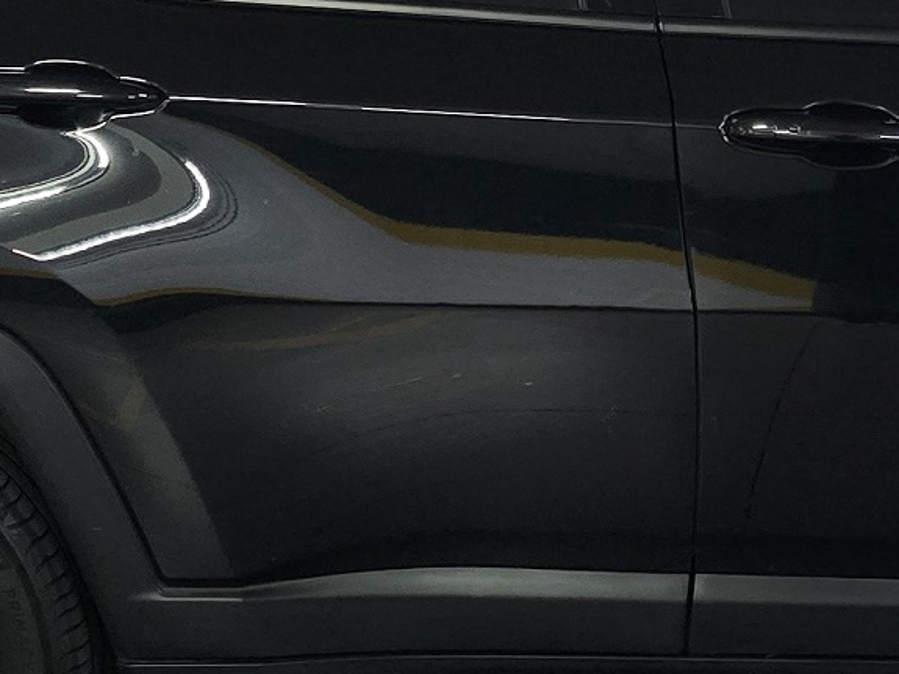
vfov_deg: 15.3
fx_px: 2493
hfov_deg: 19.9
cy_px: 185
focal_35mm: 96
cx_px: 871
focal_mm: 6.3
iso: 1600
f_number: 1.7
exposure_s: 1/40
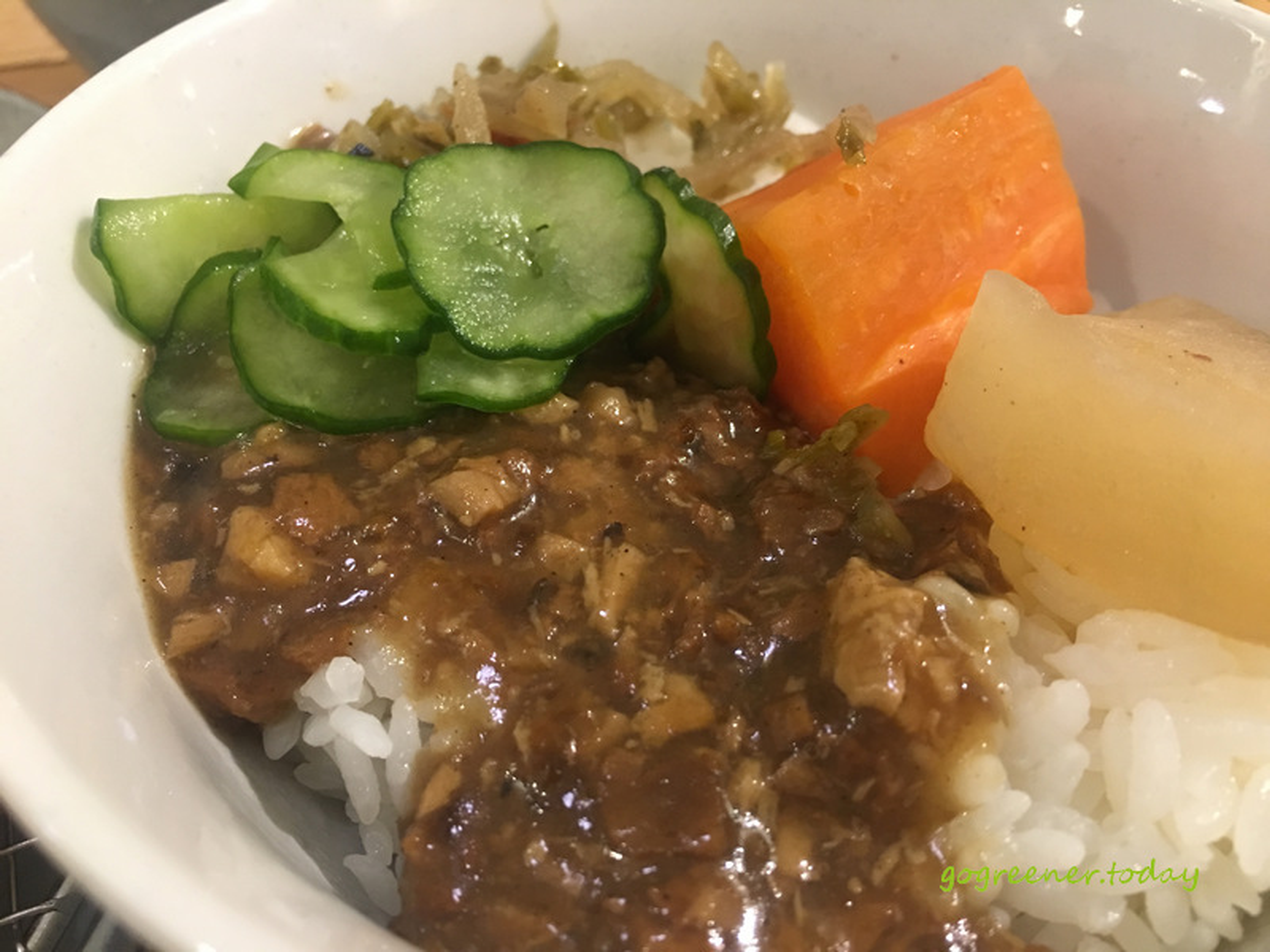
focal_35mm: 29
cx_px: 635
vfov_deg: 48.2
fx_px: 1064
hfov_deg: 61.7
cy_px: 476
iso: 80
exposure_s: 1/10
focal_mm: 4.15
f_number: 2.2
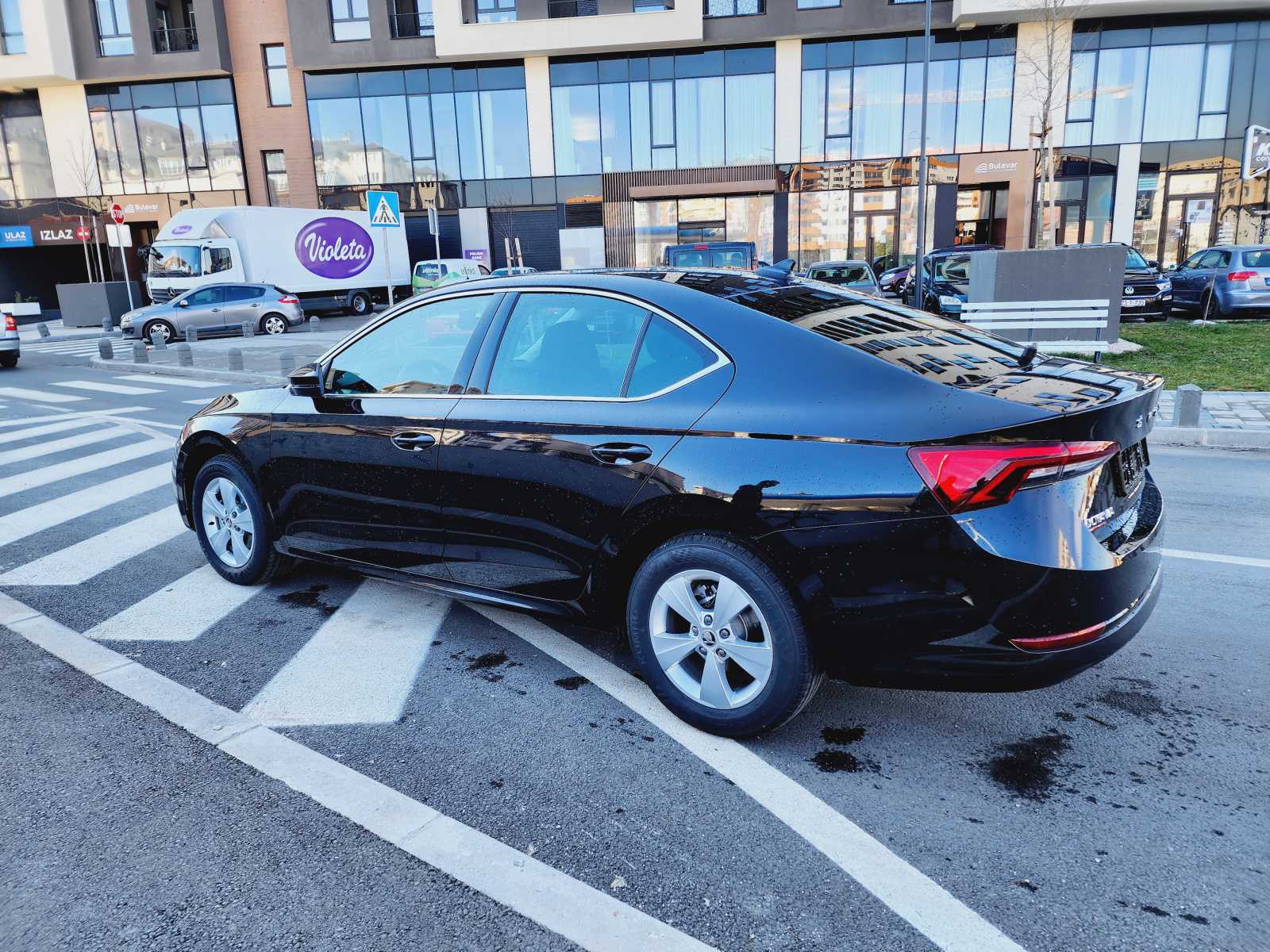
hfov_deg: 73.9
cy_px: 476
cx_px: 635
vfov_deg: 58.9
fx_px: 844
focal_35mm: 23
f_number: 1.8
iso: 25
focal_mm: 6.4
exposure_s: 1/180
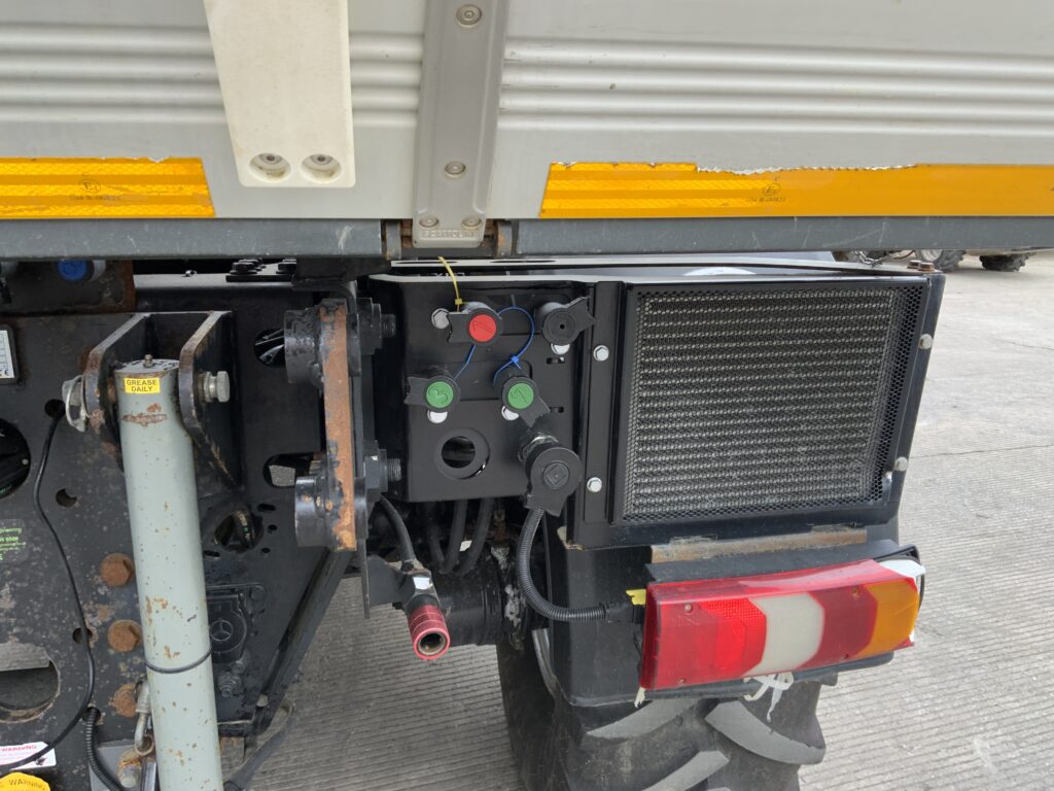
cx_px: 527
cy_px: 396
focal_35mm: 29
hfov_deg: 61.7
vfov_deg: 48.2
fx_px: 883
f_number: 1.8
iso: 16
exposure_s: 1/139
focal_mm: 3
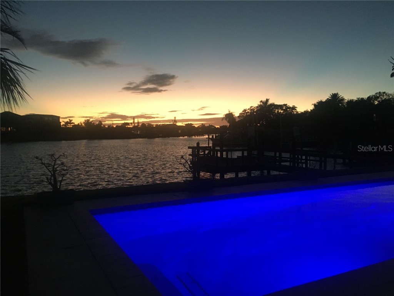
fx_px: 330
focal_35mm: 29
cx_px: 197
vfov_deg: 48.2
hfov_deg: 61.7
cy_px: 148
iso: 200
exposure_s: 1/15
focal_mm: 4.15
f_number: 2.2
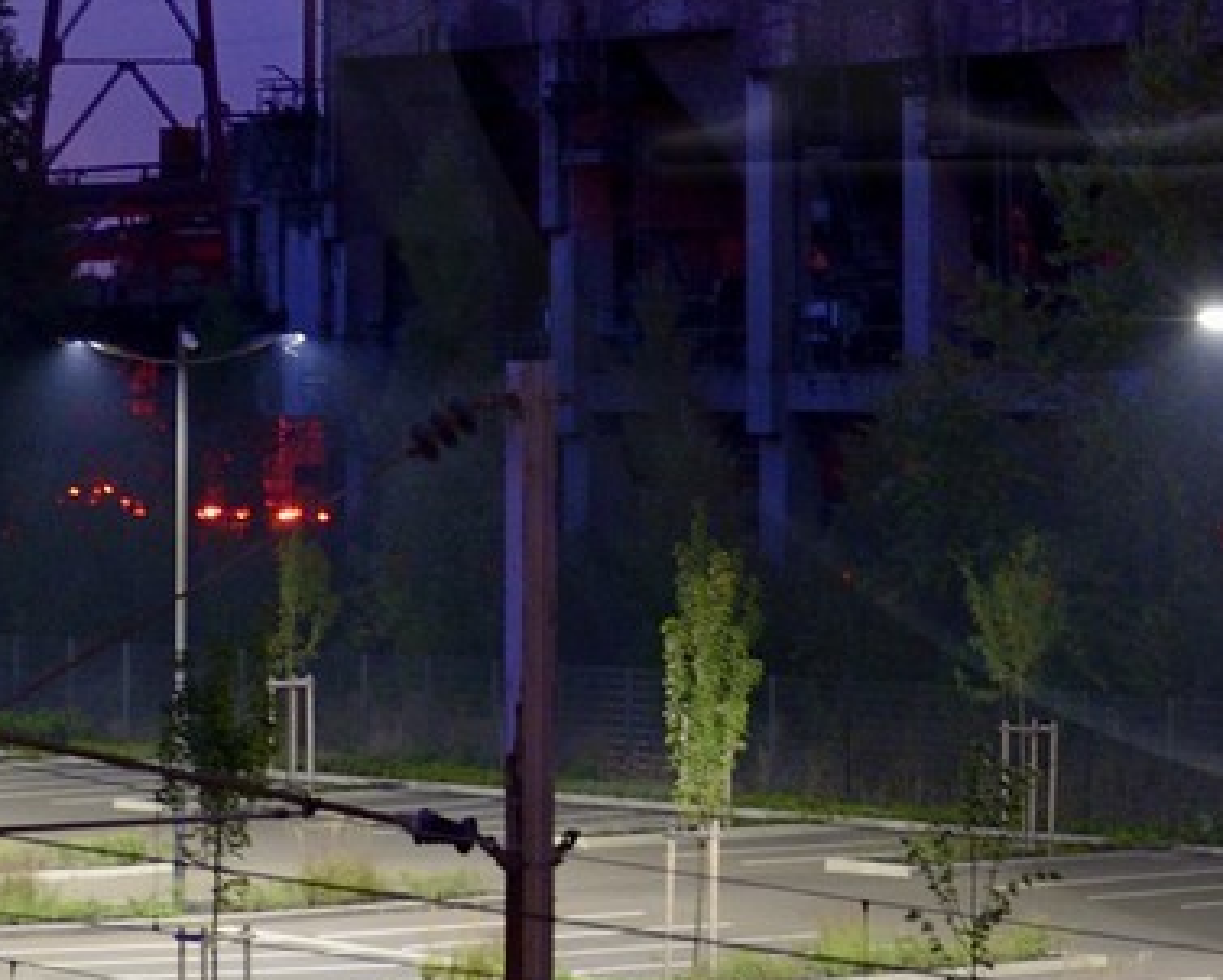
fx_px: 8076
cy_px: -367
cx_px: 1570
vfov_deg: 6.9
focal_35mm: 223
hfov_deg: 8.5
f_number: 5
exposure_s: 1/2
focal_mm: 56
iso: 1600
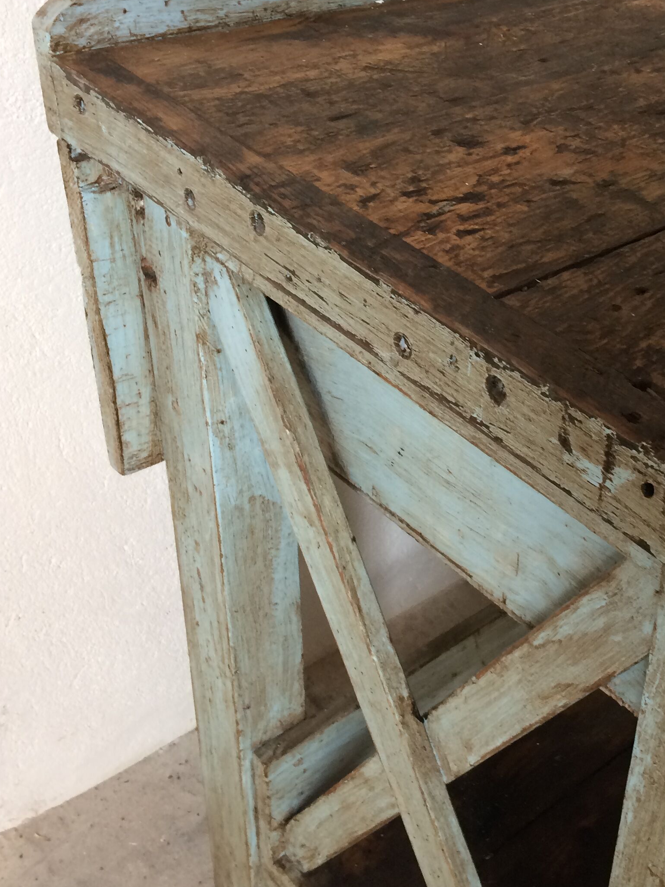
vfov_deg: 41.2
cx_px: 500
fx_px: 1179
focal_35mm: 46
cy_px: 401
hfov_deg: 31.0
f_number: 2.2
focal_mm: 4.15
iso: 100
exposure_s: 1/33
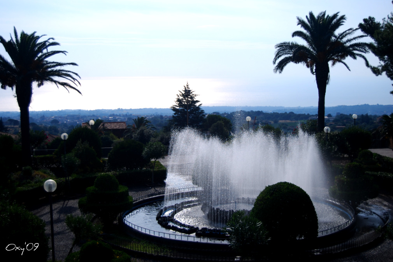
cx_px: 196
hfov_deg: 37.8
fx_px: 574
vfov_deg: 25.8
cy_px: 131
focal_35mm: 52
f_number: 4.8
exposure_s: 1/400
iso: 100
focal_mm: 35
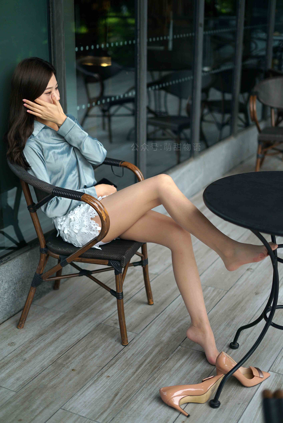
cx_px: 142
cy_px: 212
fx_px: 589
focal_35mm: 50
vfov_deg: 39.6
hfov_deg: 27.0
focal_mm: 50
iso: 250
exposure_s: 1/1000
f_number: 2
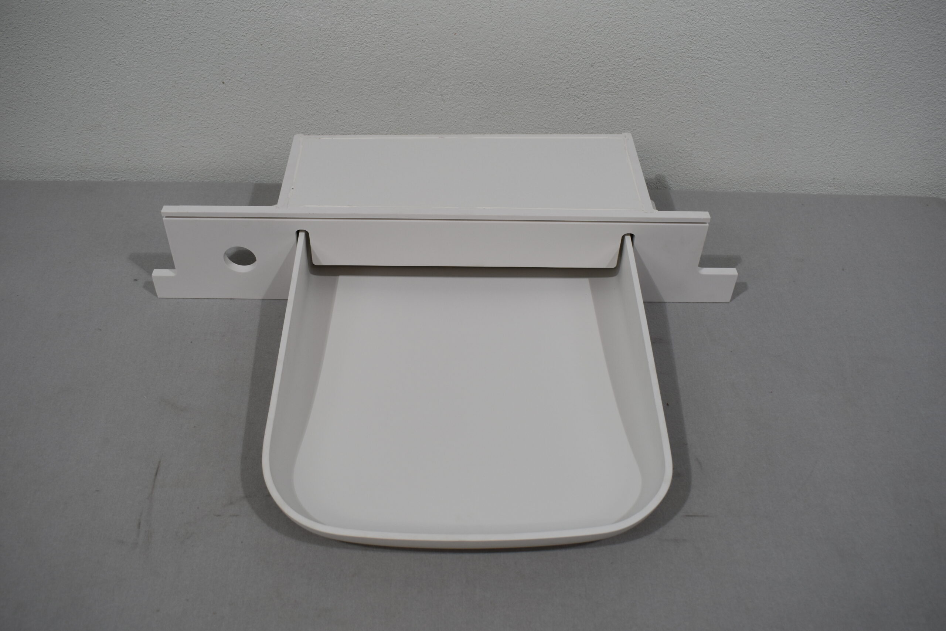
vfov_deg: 40.0
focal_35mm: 33
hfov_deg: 57.2
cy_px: 316
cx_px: 473
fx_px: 867
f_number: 5.6
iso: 250
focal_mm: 22
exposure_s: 1/125
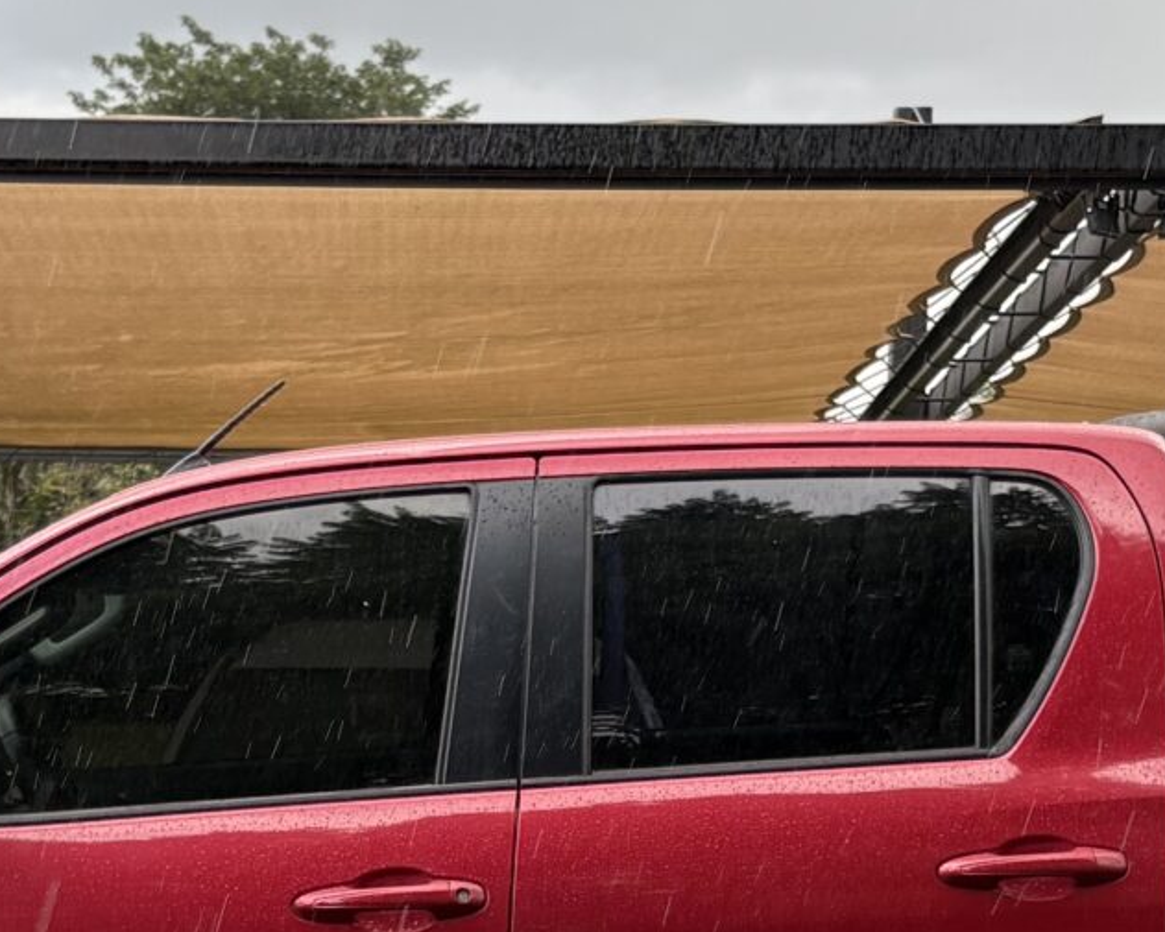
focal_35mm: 103
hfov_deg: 18.6
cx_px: 595
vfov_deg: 14.8
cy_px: 877
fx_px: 3552
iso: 50
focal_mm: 5.96
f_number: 1.6
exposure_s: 1/303
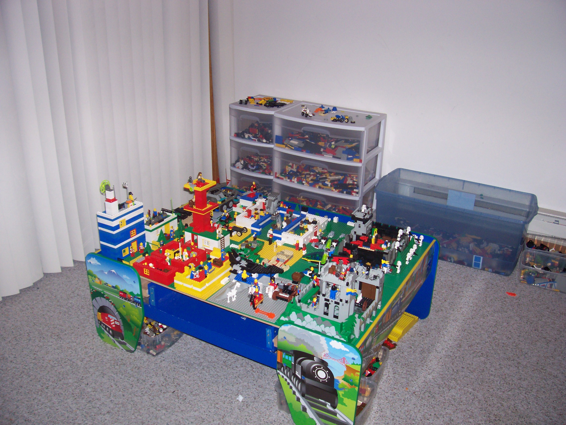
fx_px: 556
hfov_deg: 54.0
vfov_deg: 41.8
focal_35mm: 34
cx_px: 283
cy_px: 212
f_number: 2.7
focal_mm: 5.6
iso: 80
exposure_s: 1/64
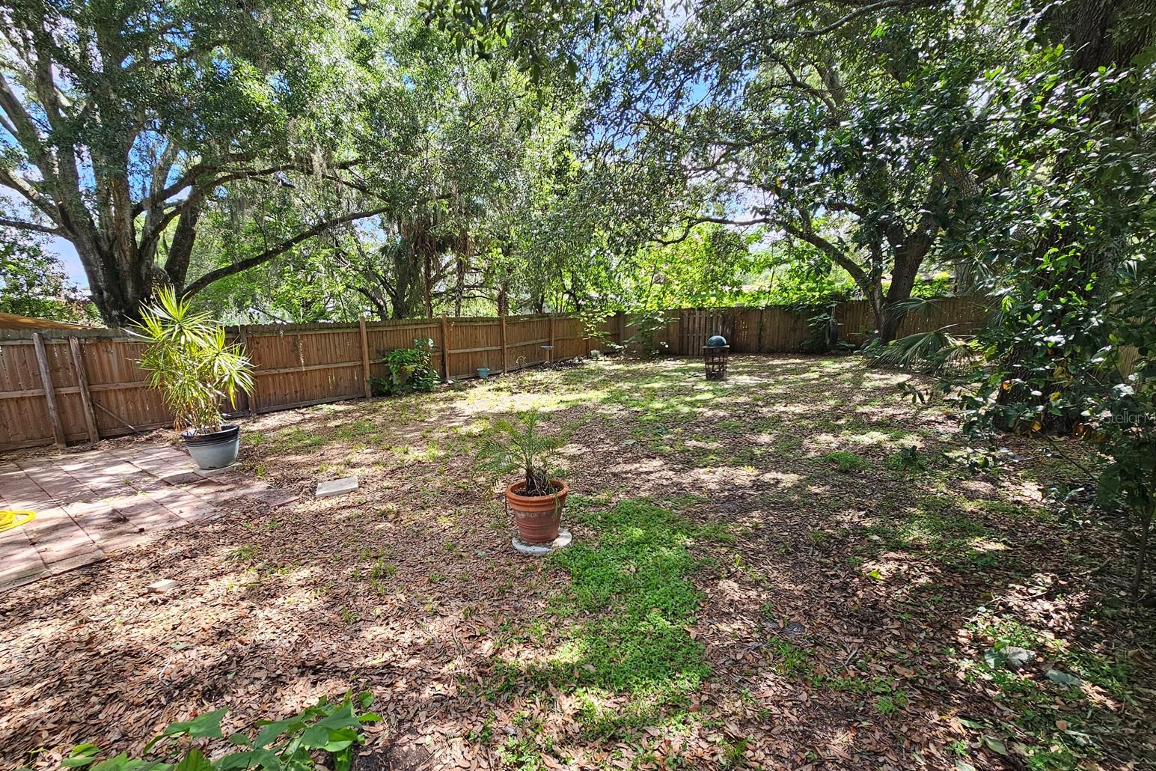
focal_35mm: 14
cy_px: 417
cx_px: 575
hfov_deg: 104.3
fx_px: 450
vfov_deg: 81.0
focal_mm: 2.2
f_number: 2.2
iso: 50
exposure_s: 1/203
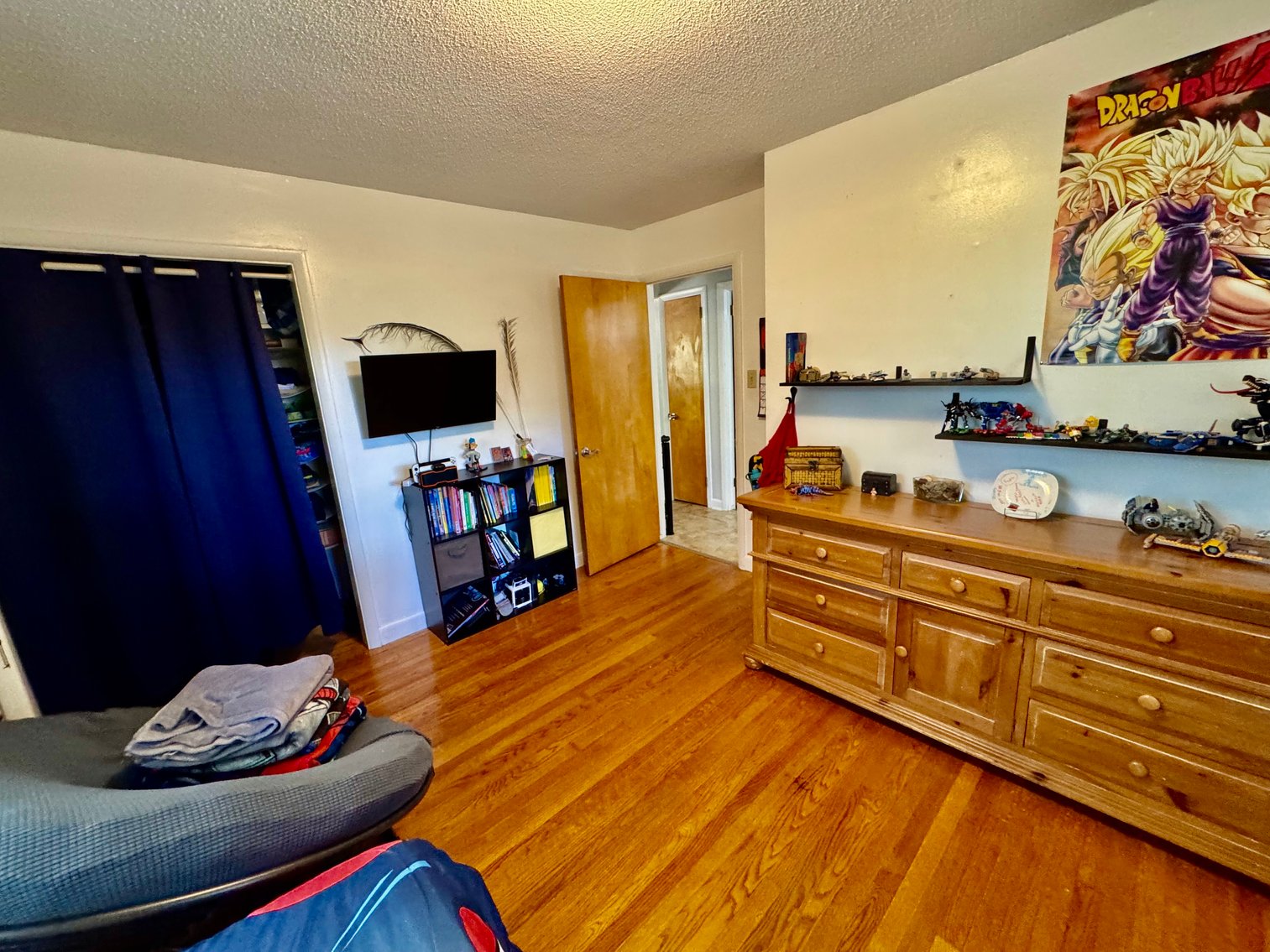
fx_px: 514
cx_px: 635
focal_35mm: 14
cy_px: 476
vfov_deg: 85.7
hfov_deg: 102.1
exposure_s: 1/60
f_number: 2.2
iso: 640
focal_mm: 2.22
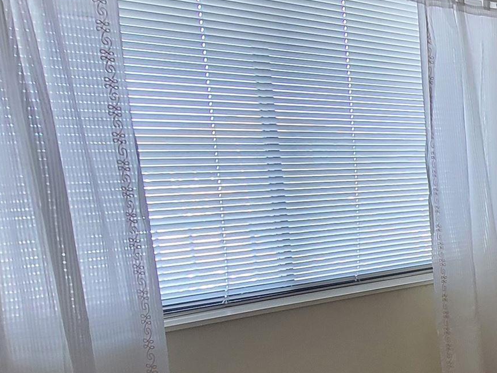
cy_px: 285
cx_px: 703
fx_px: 660
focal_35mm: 46
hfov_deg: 29.5
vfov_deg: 30.9
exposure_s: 1/60
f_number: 2.2
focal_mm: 2.2
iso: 160
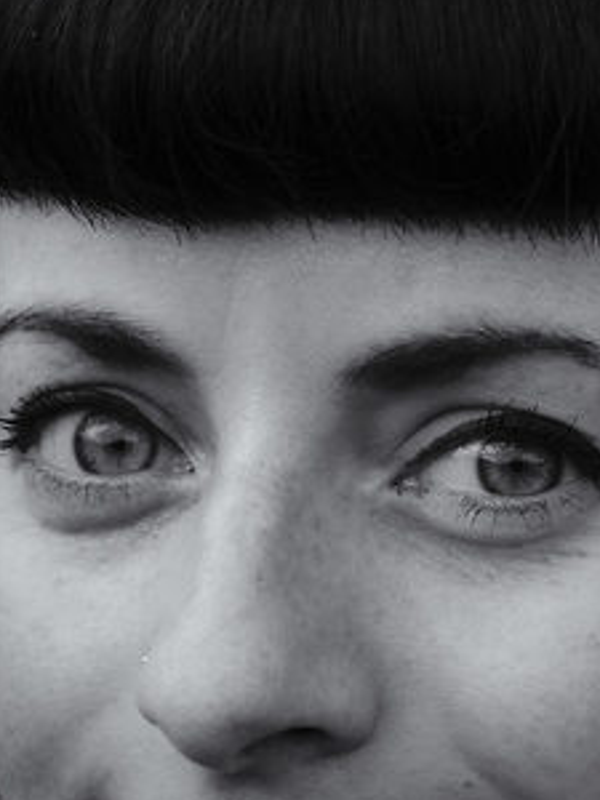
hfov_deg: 7.6
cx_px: 433
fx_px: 4530
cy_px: 784
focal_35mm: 196
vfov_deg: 10.0
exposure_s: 1/800
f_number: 4.2
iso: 640
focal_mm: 68
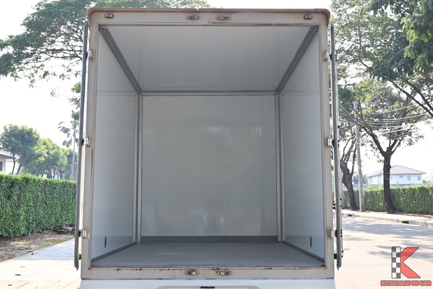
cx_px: 216
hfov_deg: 49.6
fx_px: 469
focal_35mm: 39
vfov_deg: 34.2
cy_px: 144
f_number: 5.6
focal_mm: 26.5
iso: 560
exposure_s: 1/750
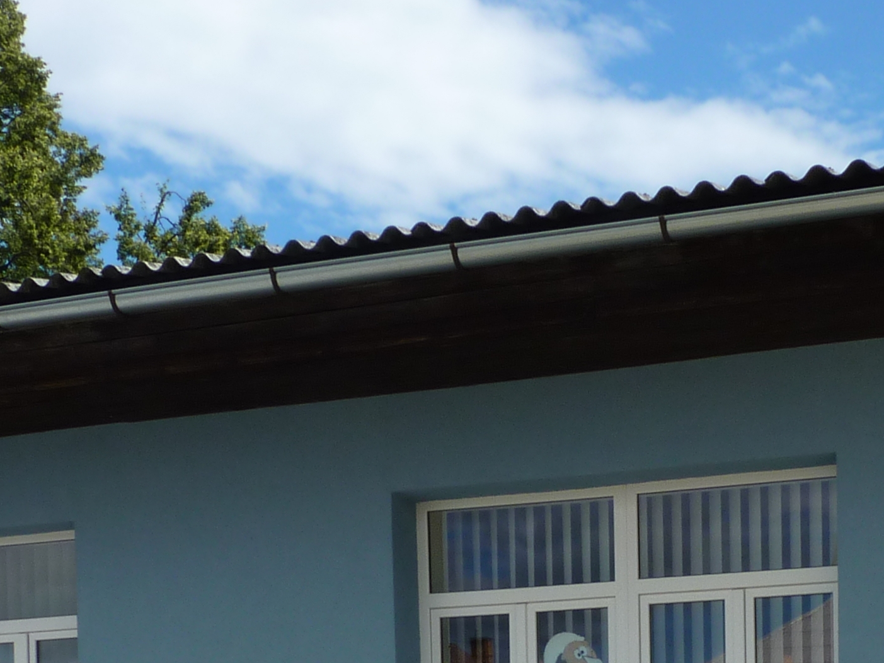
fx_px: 1966
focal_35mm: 77
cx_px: 644
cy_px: 920
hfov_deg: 25.1
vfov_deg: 17.6
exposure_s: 1/250
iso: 80
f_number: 5.6
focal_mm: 4.8
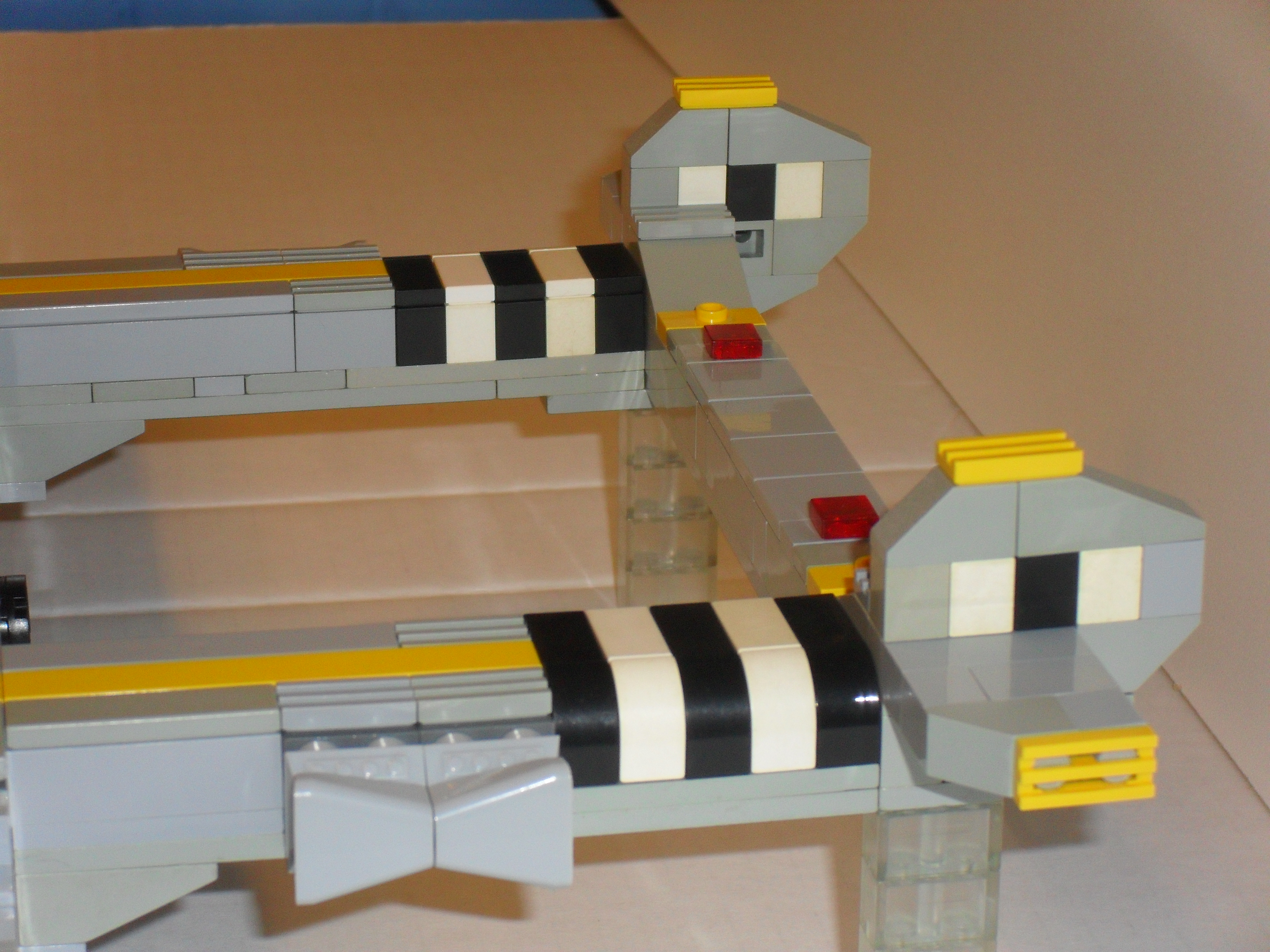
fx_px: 3852
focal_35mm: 105
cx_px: 635
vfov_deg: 14.1
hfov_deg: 18.7
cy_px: 476
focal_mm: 18.9
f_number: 5.8
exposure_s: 1/60
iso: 200
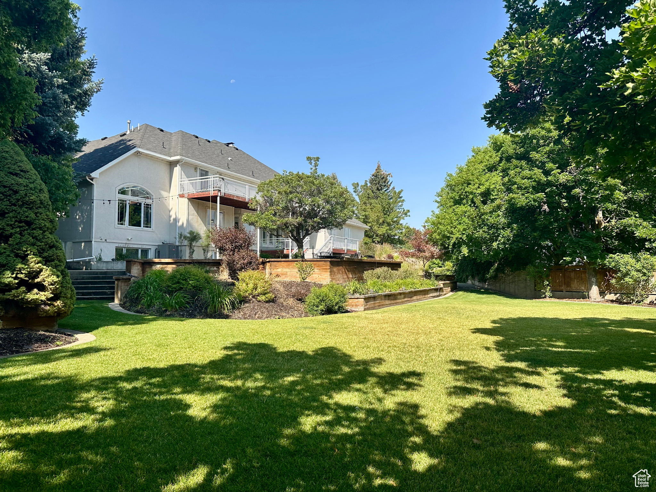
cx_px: 328
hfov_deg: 71.6
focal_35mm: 24
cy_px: 246
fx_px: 455
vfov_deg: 56.8
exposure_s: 1/2660
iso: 80
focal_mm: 6.86
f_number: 1.78
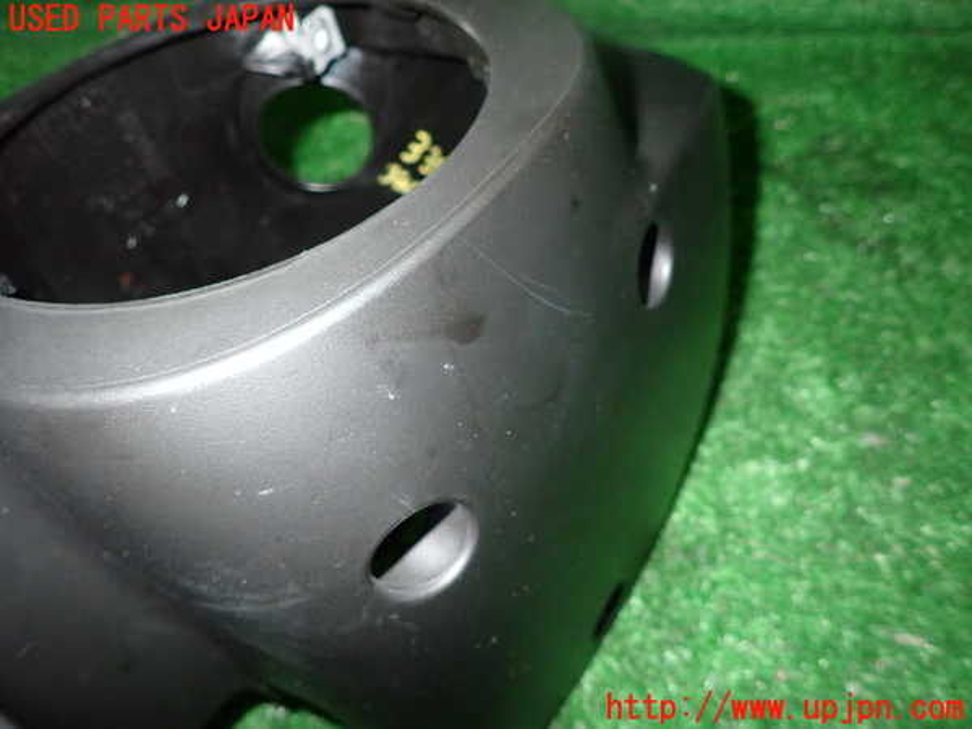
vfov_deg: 54.9
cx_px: 486
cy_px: 364
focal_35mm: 25
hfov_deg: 69.4
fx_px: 702
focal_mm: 4.5
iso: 640
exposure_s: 1/30
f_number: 5.6
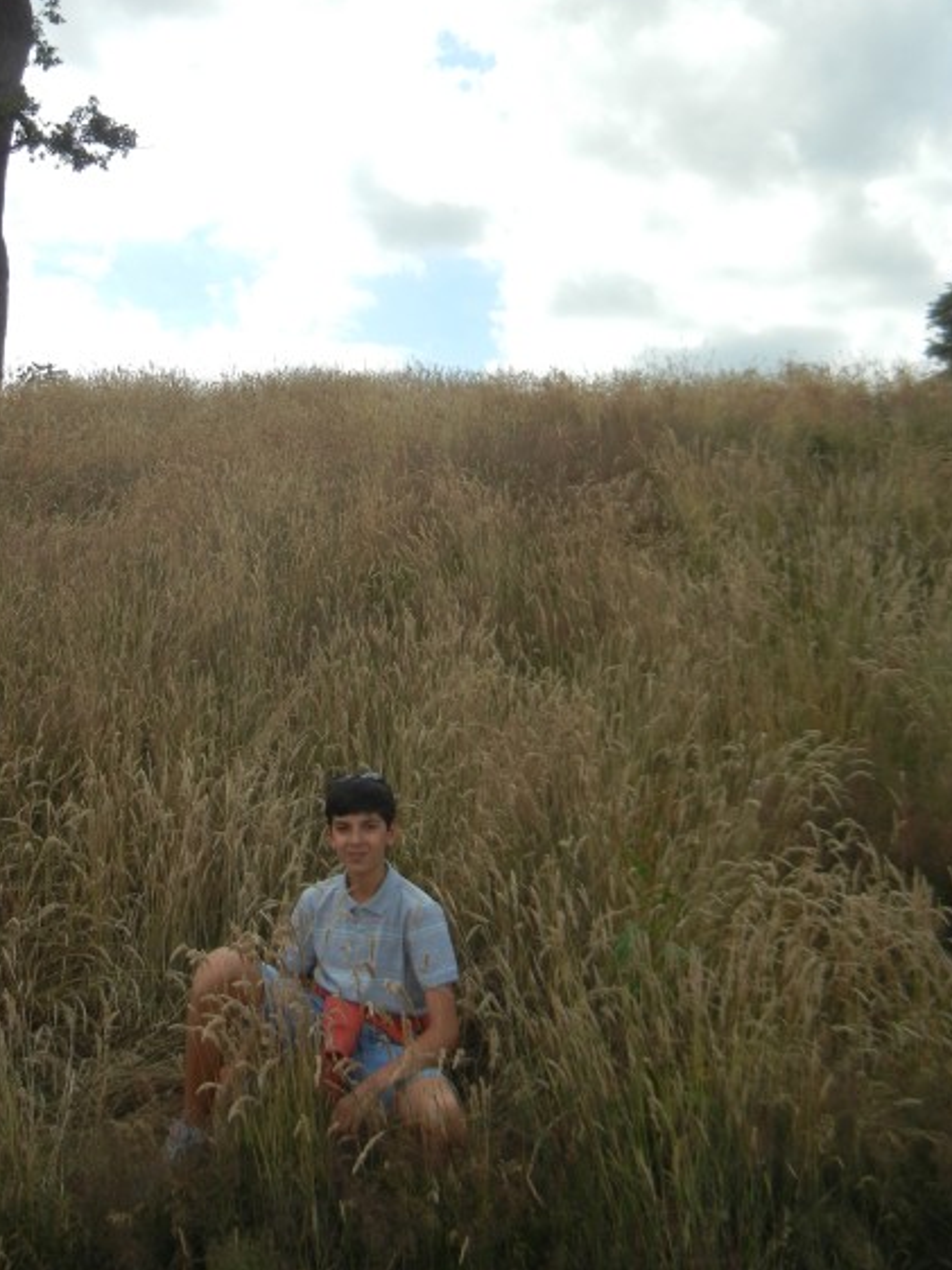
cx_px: 387
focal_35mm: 41
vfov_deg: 45.0
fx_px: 1505
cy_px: 405
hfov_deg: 35.0
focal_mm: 5.4
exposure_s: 1/342
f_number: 7
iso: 160
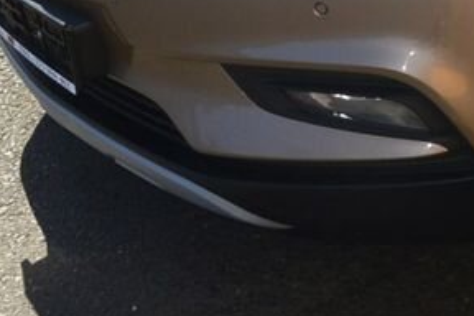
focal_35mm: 96
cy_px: -167
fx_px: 1264
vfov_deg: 13.4
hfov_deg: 19.5
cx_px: 629
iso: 160
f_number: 9
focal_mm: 10
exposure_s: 1/250
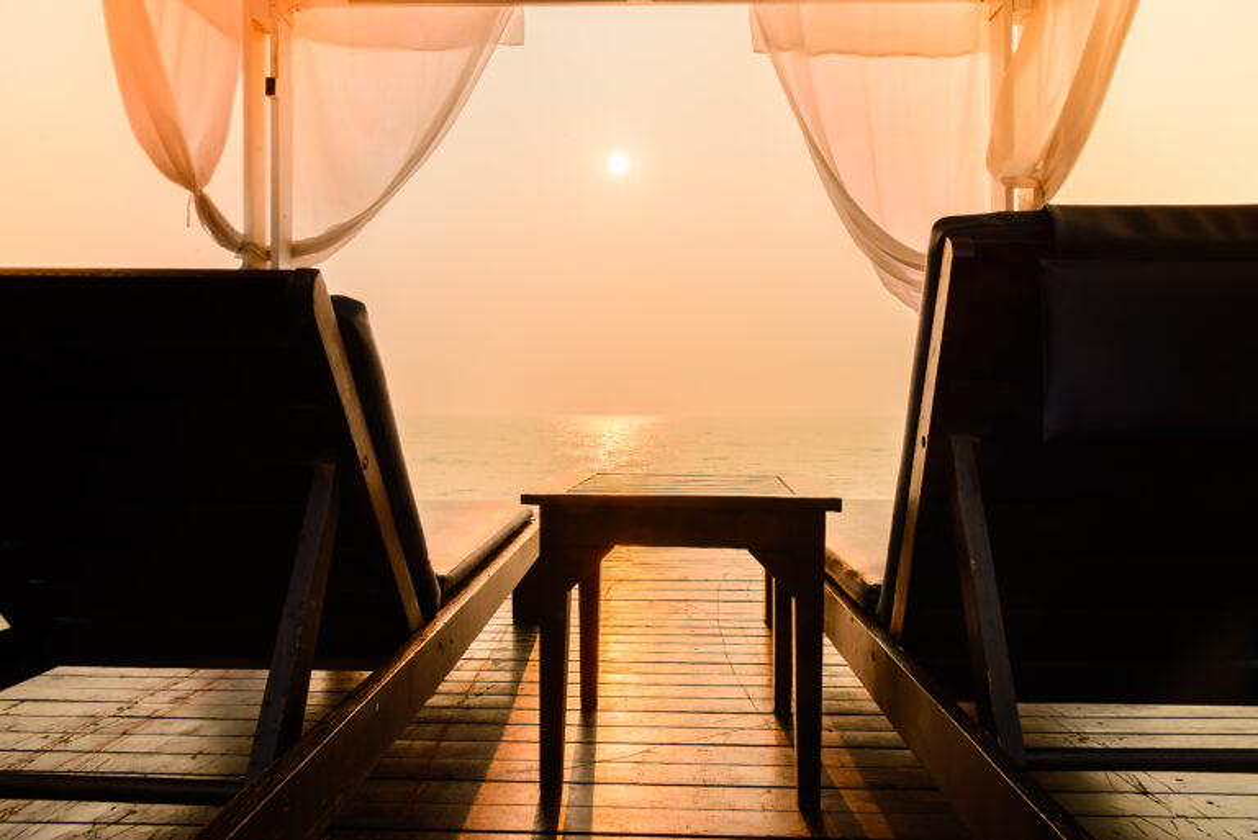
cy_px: 420
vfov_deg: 53.2
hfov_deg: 73.7
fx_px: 839
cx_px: 629
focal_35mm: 24
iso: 200
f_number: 13
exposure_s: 1/160
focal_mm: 24
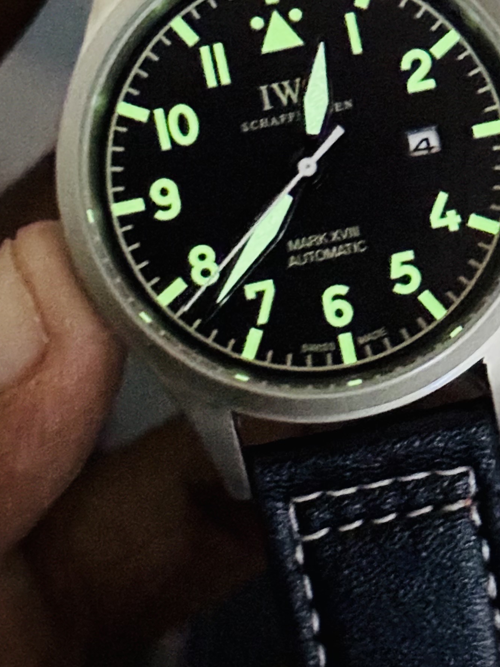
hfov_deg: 13.5
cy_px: 264
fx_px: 2099
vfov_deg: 18.0
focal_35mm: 109
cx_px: 366
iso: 10000
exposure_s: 1/17
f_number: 1.78
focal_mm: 6.76
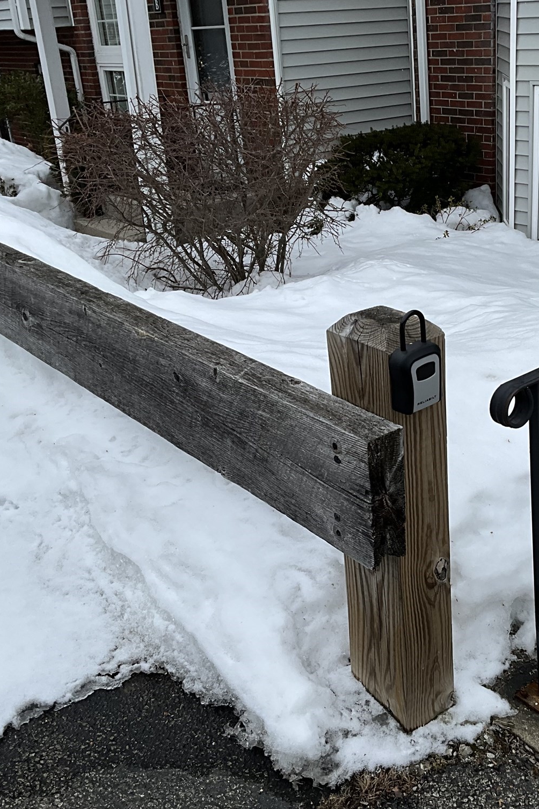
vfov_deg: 47.4
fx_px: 921
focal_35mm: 41
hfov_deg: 32.1
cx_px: 389
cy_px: 411
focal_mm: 3
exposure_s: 1/657
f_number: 1.8
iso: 25
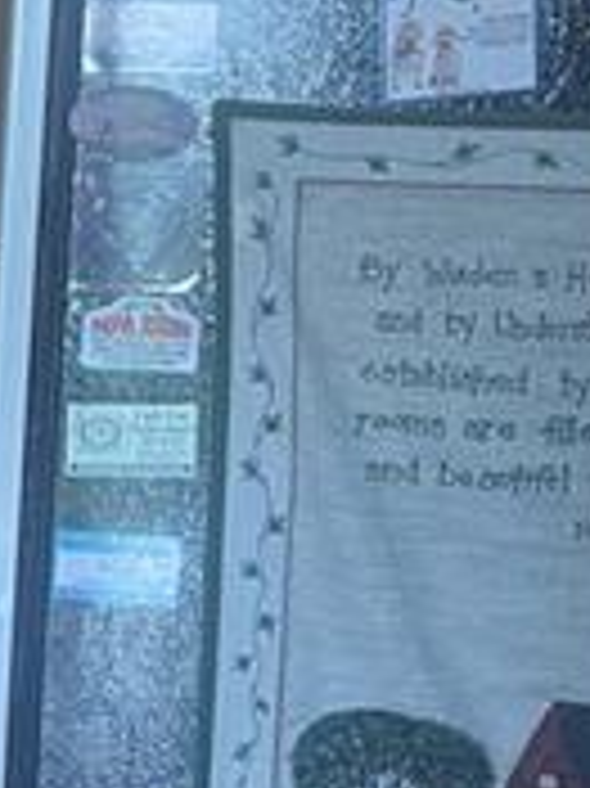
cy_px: 630
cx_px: -428
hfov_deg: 12.4
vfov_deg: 17.7
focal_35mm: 110
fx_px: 2503
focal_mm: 5.1
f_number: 1.6
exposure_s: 1/60
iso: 100
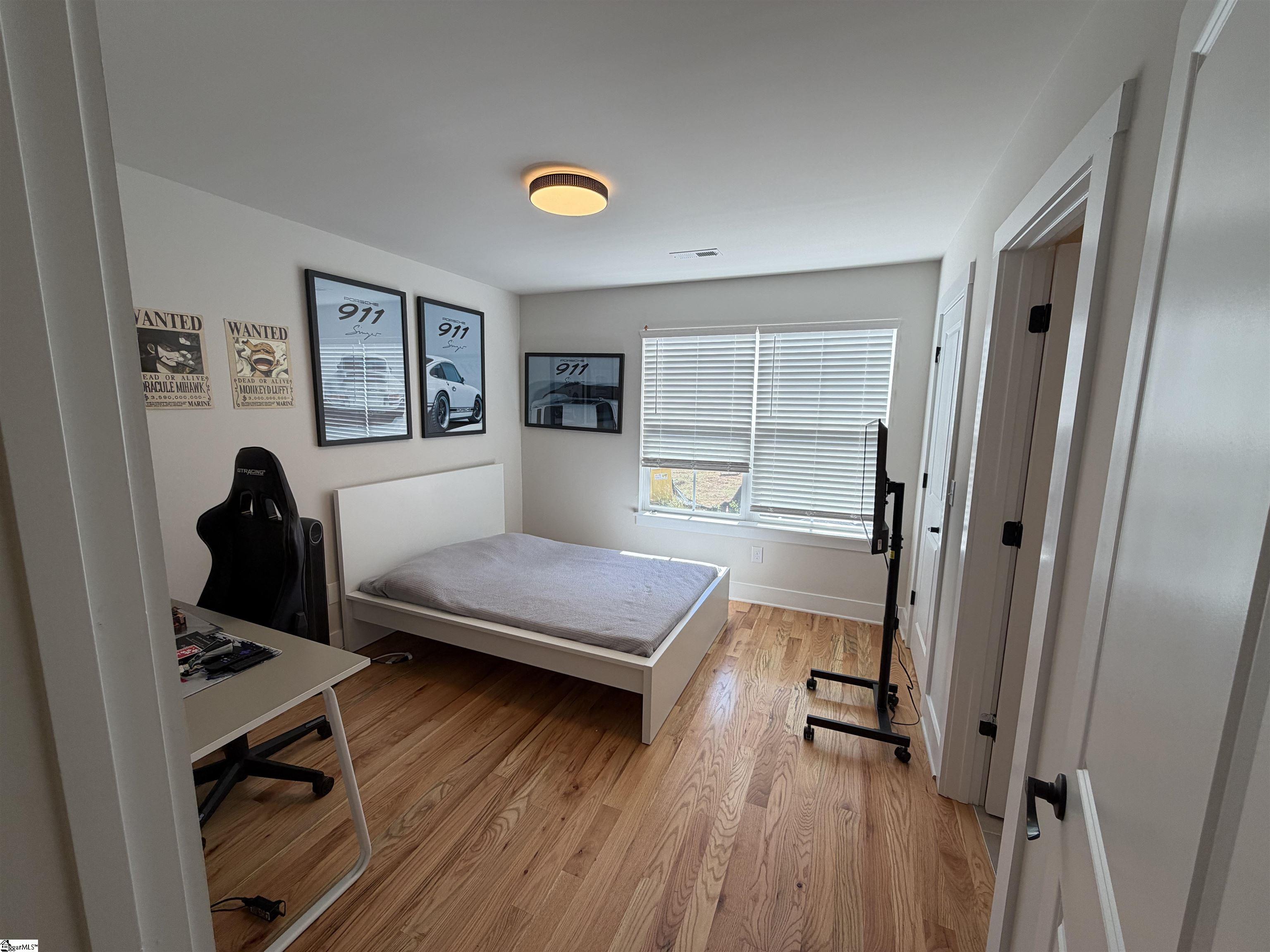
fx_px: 514
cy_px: 476
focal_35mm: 14
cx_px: 635
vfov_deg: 85.7
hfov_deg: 102.1
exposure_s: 1/120
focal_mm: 2.22
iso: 50
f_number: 2.2
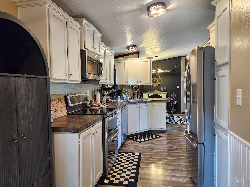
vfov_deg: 58.9
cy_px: 94
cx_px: 125
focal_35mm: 23
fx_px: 166
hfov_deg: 73.9
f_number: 1.8
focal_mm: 5.54
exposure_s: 1/120
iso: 640
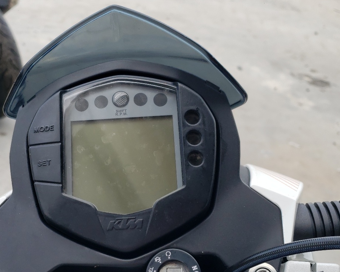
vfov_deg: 33.7
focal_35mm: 44
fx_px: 443
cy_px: 191
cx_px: 148
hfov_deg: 41.9
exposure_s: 1/909
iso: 50
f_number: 1.5
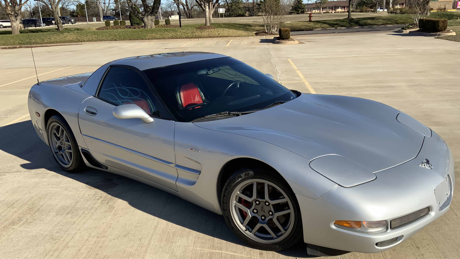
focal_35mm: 34
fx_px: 415
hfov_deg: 58.0
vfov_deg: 34.5
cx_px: 247
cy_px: 155
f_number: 1.8
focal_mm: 3
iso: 16
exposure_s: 1/1848
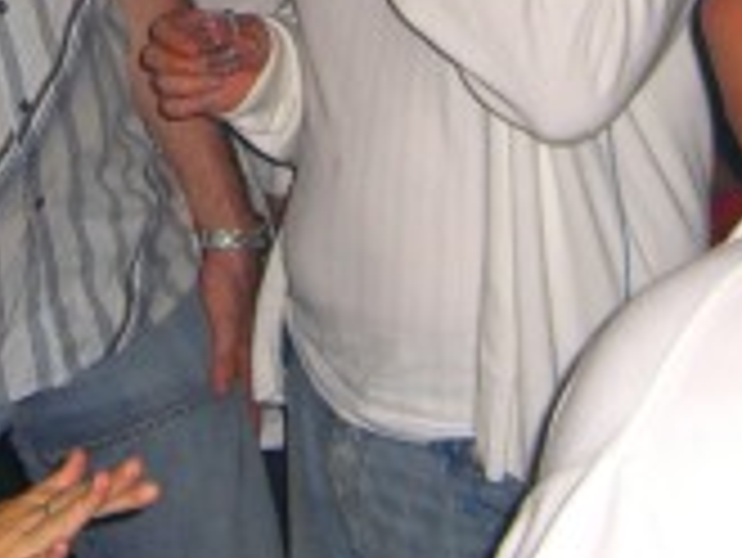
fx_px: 2960
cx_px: 171
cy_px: -274
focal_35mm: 138
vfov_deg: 10.4
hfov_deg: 14.2
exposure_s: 1/60
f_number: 2.8
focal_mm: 7.9
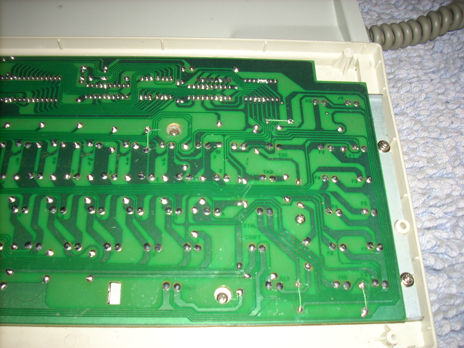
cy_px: 174
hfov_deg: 50.1
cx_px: 232
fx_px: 496
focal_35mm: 37
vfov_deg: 38.7
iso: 64
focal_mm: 6.2
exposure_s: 1/60
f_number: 2.8
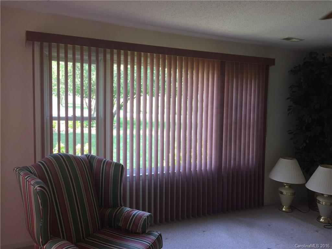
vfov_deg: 48.2
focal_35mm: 29
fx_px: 278
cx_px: 166
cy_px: 124
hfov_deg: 61.7
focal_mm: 4.15
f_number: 2.2
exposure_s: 1/60
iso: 40
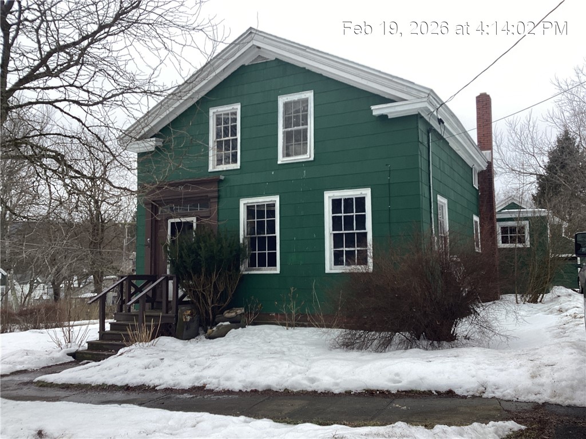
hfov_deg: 58.4
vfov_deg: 45.4
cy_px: 220
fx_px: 525
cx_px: 293
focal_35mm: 31
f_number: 2.4
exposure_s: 1/120
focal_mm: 3.3
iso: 25
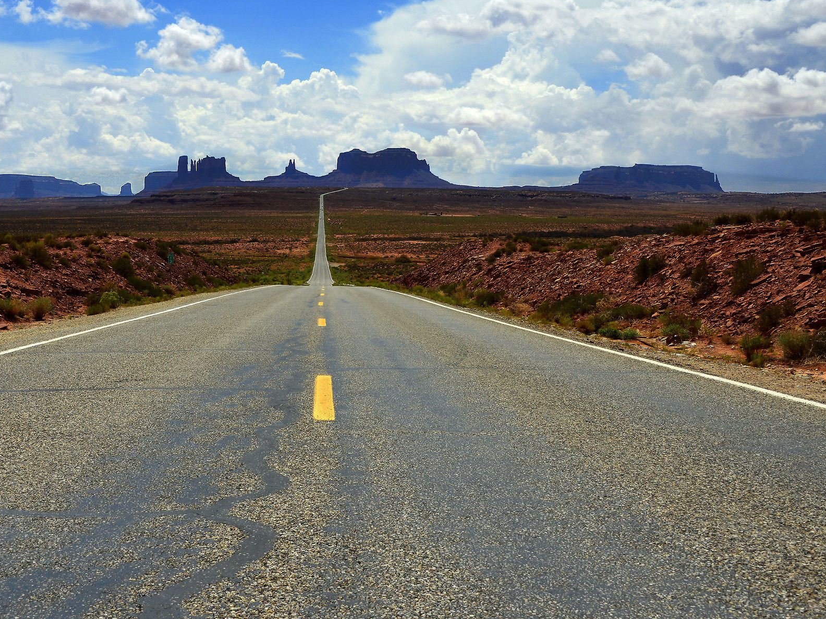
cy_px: 286
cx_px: 313
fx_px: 1217
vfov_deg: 28.6
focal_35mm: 51
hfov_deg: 37.3
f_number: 13
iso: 100
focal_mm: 35
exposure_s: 1/200
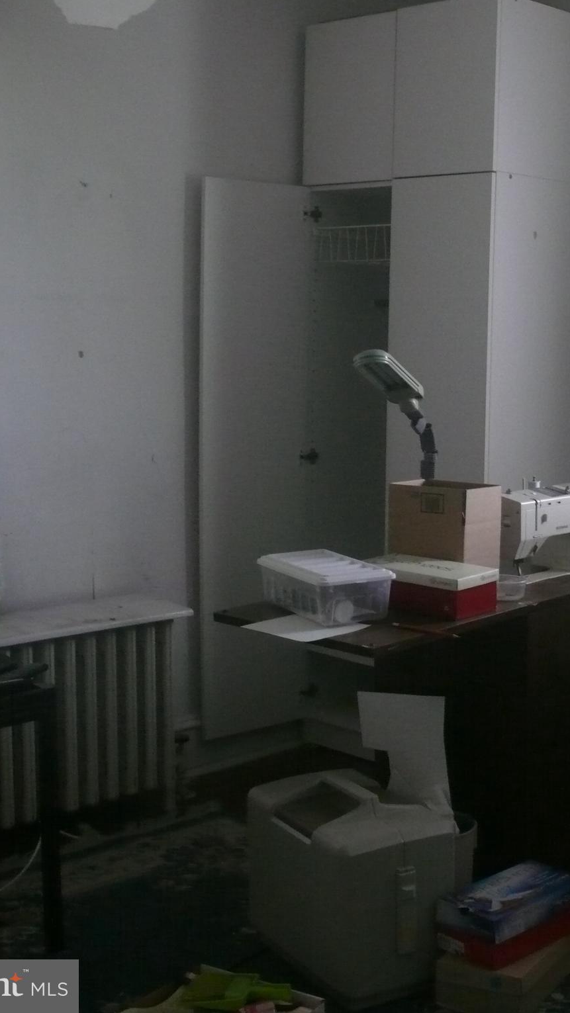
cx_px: 591
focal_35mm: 51
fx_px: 1371
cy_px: 506
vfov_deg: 40.6
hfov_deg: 22.4
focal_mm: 7.4
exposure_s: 1/40
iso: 400
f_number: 2.8
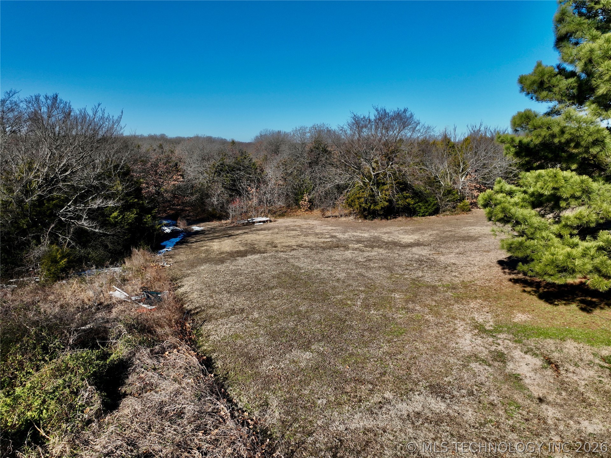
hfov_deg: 71.6
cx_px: 306
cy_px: 229
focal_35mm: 24
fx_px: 423
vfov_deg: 56.8
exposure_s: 1/1600
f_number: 2.8
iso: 110
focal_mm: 12.29
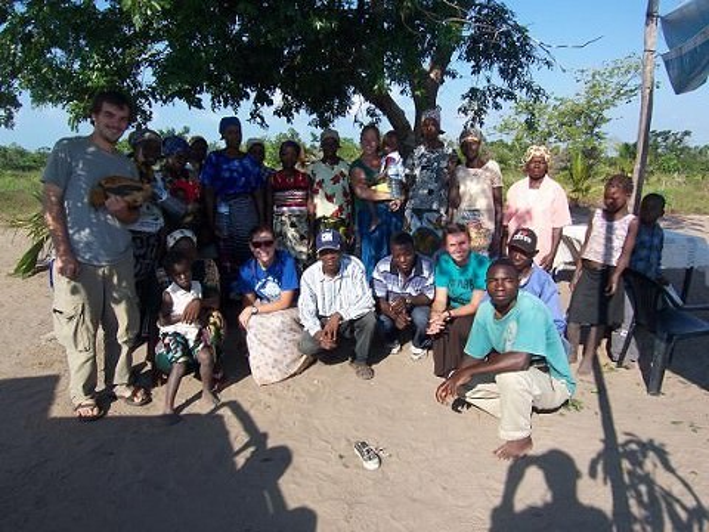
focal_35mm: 23
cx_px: 354
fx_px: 471
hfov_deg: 73.9
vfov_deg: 58.9
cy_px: 266
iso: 64
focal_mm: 3.8
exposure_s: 1/200
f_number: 5.6
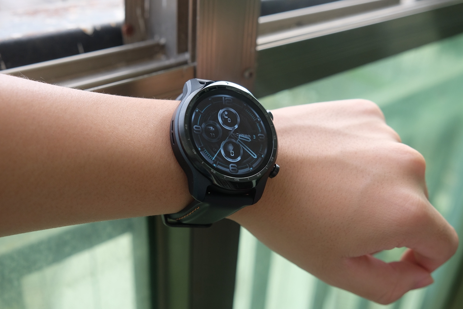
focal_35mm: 40
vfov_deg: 33.4
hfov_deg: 48.5
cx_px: 232
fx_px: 514
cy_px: 154
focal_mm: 26.5
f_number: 4.5
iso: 500
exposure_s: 1/320
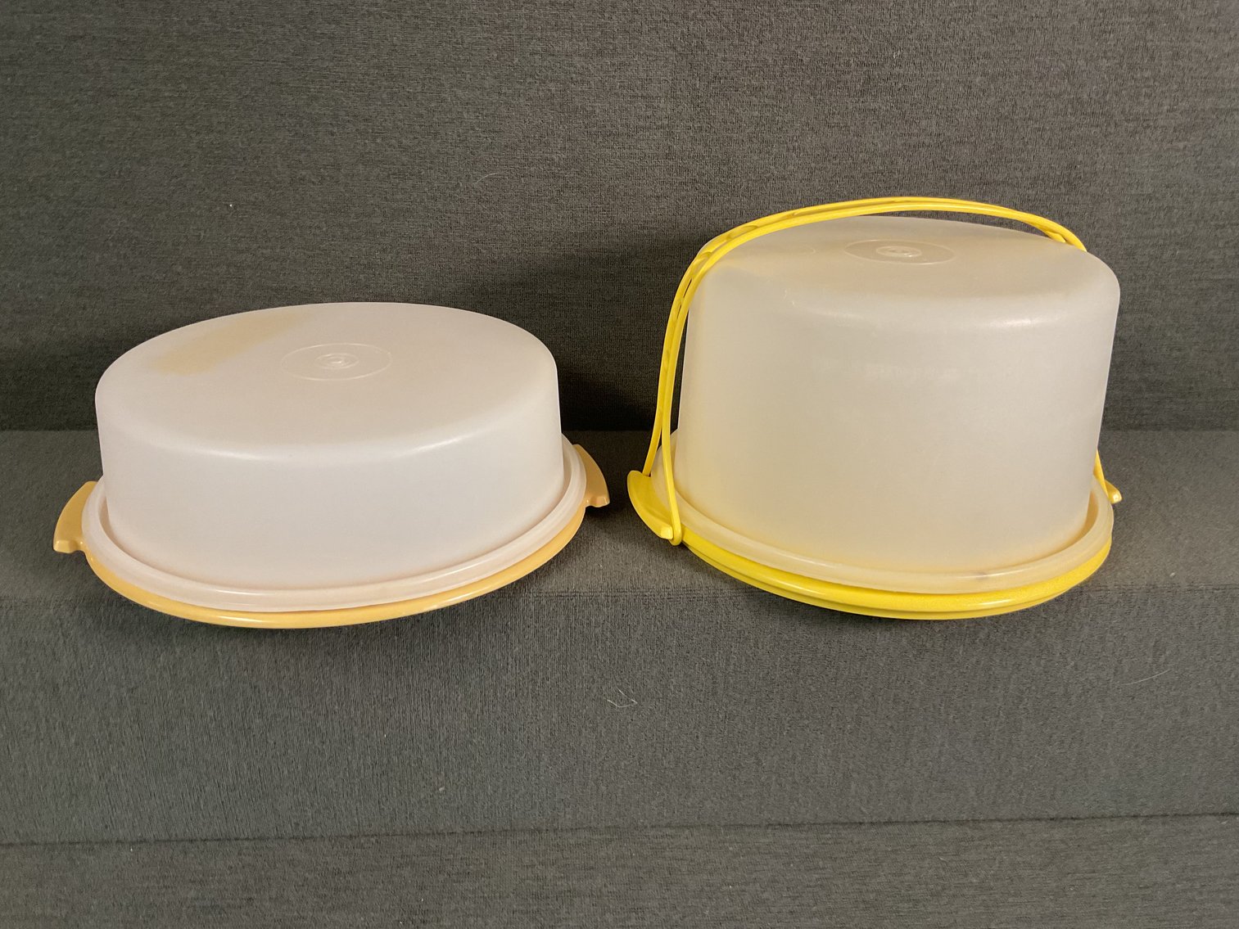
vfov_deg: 48.2
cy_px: 464
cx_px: 620
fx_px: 1038
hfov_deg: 61.7
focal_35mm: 29
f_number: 1.8
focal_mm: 3
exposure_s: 1/60
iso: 160
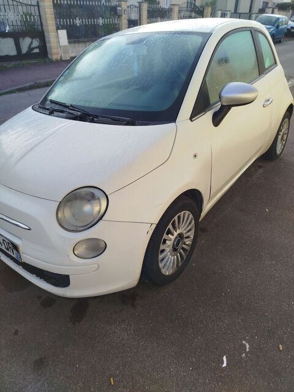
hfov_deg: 56.8
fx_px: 272
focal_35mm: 24
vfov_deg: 71.6
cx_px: 147
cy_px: 196
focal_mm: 5.31
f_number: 1.7
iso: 50
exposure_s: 1/287
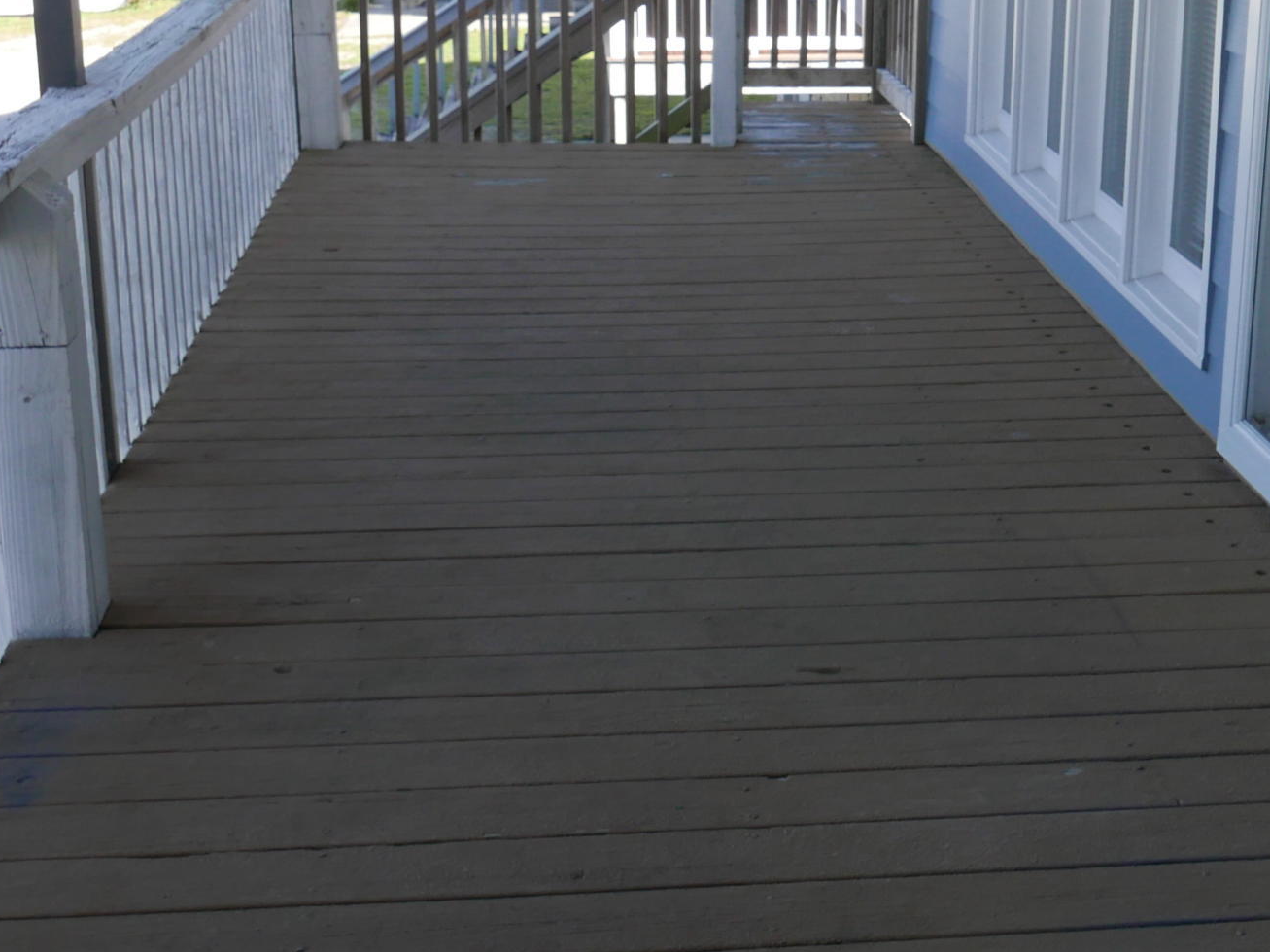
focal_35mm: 53
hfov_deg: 36.0
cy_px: 241
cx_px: 761
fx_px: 1944
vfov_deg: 27.2
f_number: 5.6
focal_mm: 10.9
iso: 200
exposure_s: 1/160
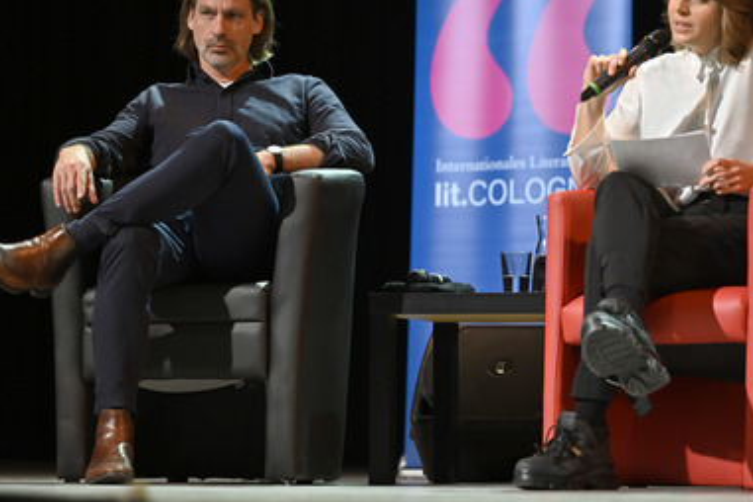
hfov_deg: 14.4
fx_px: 2970
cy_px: 215
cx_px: 378
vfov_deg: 9.7
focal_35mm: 142
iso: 1250
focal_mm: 120
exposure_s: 1/320
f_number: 2.8
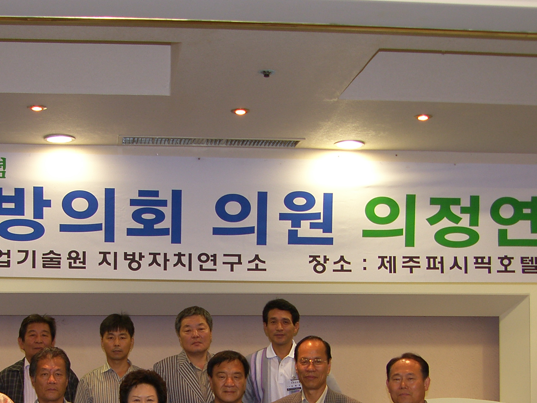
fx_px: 1039
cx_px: 186
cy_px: 373
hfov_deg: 28.8
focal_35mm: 67
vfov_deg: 21.4
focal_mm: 9
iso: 50
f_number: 2.2
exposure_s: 1/30
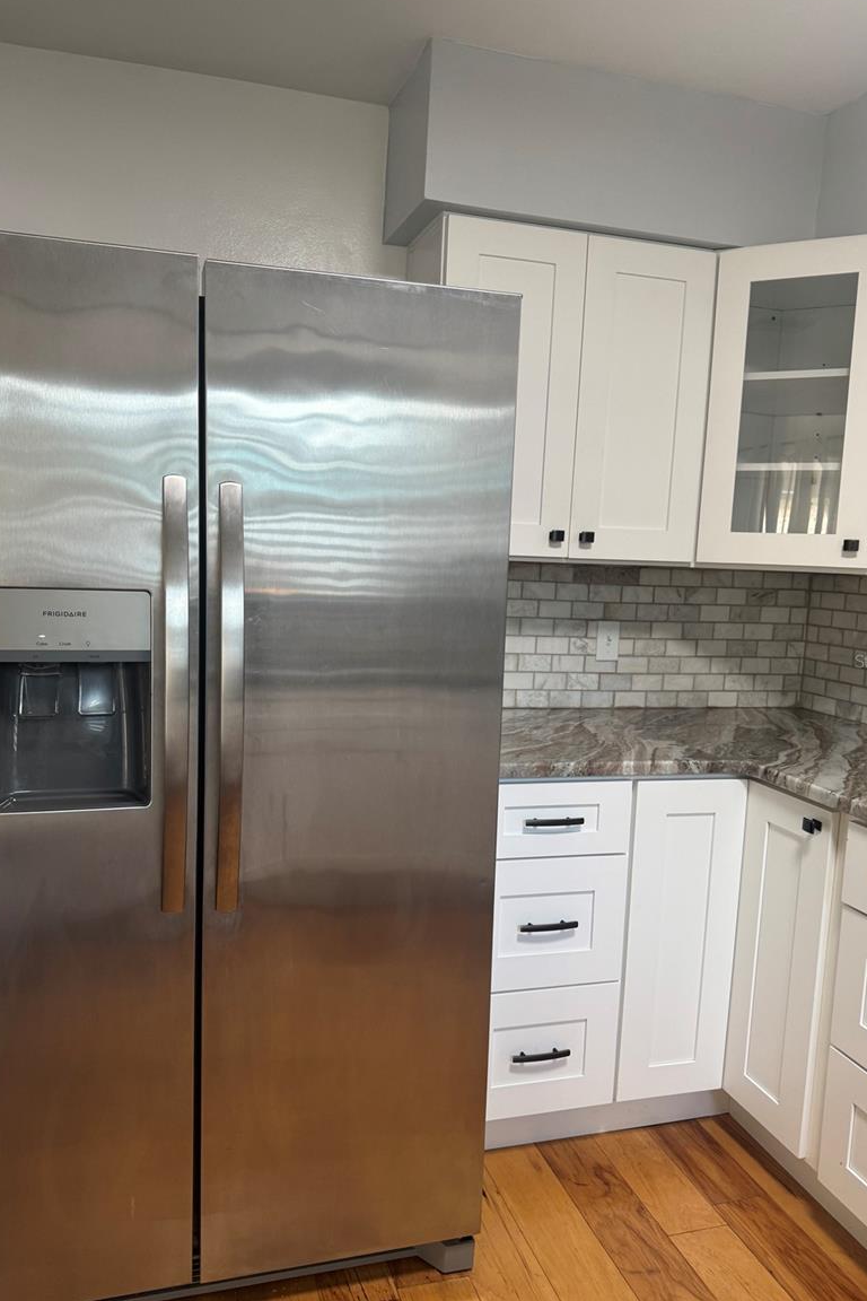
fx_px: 939
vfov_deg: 69.4
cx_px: 427
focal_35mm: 26
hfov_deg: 49.6
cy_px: 661
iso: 160
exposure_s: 1/60
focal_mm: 6.76
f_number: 1.78
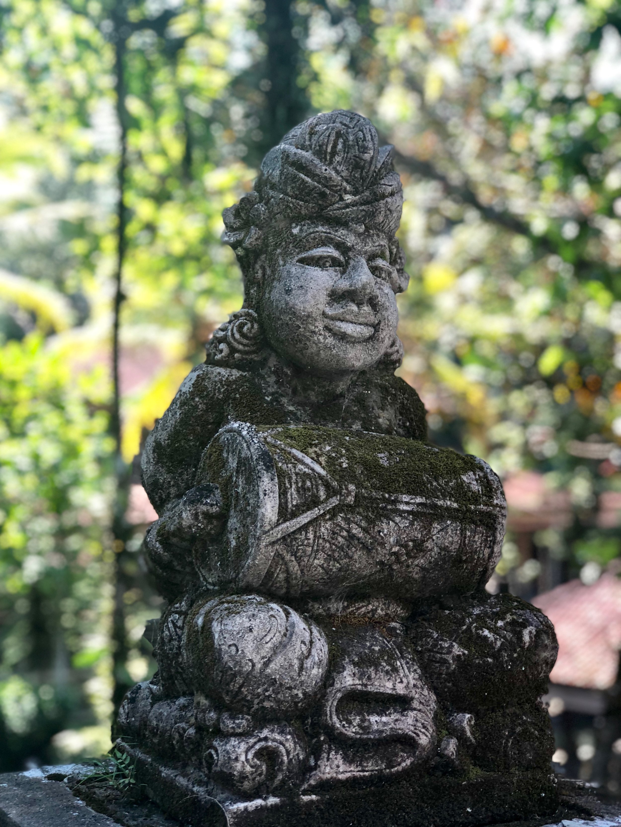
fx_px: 1363
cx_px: 310
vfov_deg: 33.8
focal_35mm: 57
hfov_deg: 25.7
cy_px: 414
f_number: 2.8
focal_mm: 6.6
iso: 20
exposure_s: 1/60
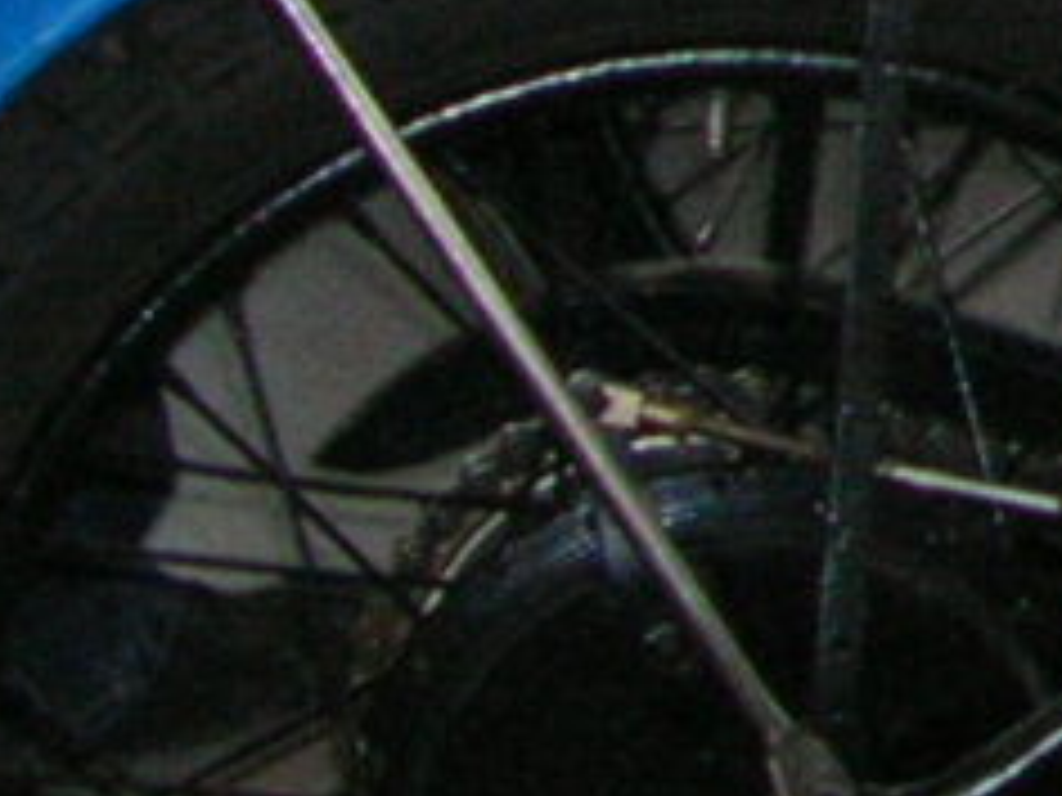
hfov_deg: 6.7
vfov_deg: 5.4
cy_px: -877
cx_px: 3146
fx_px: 8314
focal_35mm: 271
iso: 123
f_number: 3
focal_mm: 6.6
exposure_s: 1/60.1
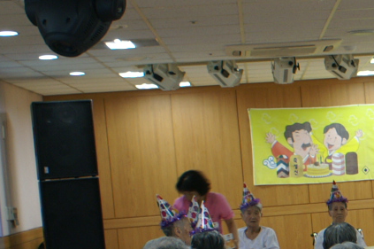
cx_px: 569
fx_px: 1328
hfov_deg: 14.8
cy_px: 265
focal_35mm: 128
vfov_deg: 10.6
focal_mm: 24
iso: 320
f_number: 4.5
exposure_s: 1/40
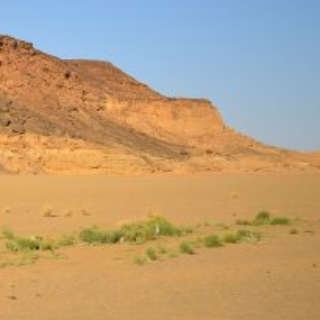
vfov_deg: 22.7
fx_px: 795
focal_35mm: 76
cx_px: -106
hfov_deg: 20.6
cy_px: 105
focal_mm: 20
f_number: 7.1
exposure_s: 1/200
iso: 200
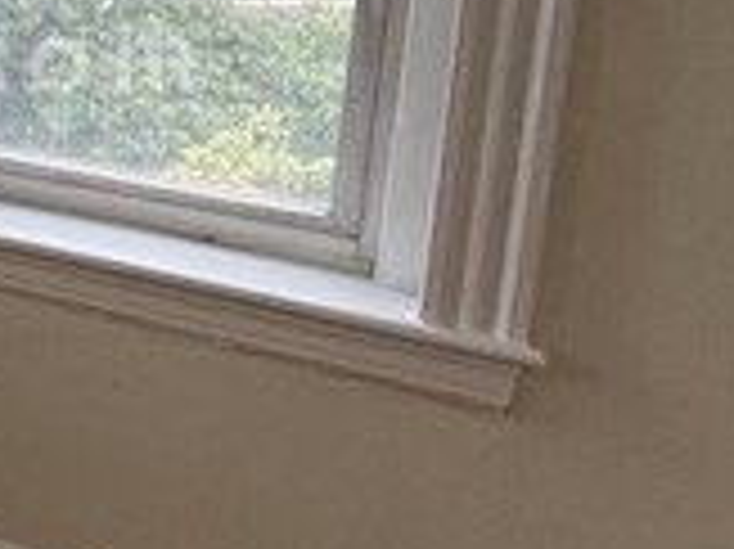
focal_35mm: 64
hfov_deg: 19.6
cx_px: -680
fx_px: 1356
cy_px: -18
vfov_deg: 21.9
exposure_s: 1/120
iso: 160
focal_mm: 1.57
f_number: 1.8
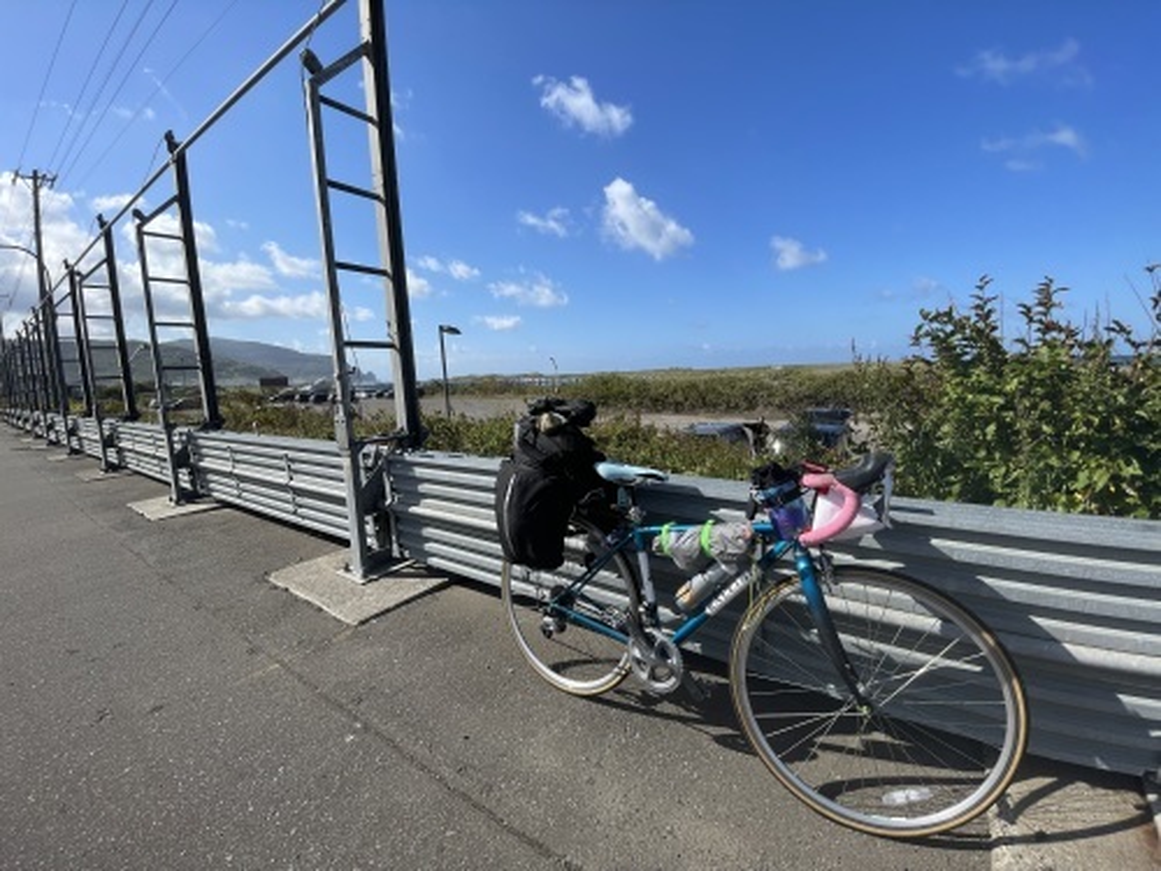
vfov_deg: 89.9
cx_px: 580
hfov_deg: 106.2
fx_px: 436
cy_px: 436
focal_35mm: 13
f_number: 2.4
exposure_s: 1/1261
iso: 25
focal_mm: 1.55
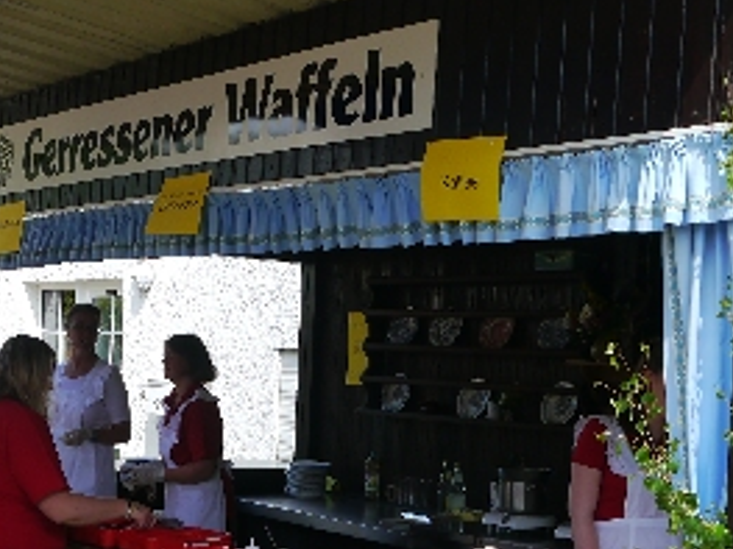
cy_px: 411
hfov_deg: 30.3
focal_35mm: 64
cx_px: 326
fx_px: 1355
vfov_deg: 22.7
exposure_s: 1/320
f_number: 6.3
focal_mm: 14
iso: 160
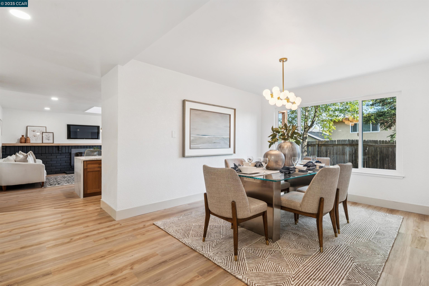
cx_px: 214
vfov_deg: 70.4
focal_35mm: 17
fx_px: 203
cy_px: 143
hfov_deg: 93.3
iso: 250
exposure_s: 1/13
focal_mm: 17
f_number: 9
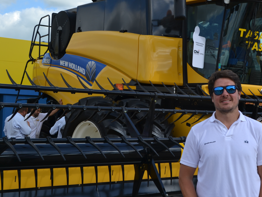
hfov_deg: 29.4
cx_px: 195
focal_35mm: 65
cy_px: 81
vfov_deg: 22.6
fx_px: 492
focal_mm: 28
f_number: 6.3
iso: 100
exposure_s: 1/200
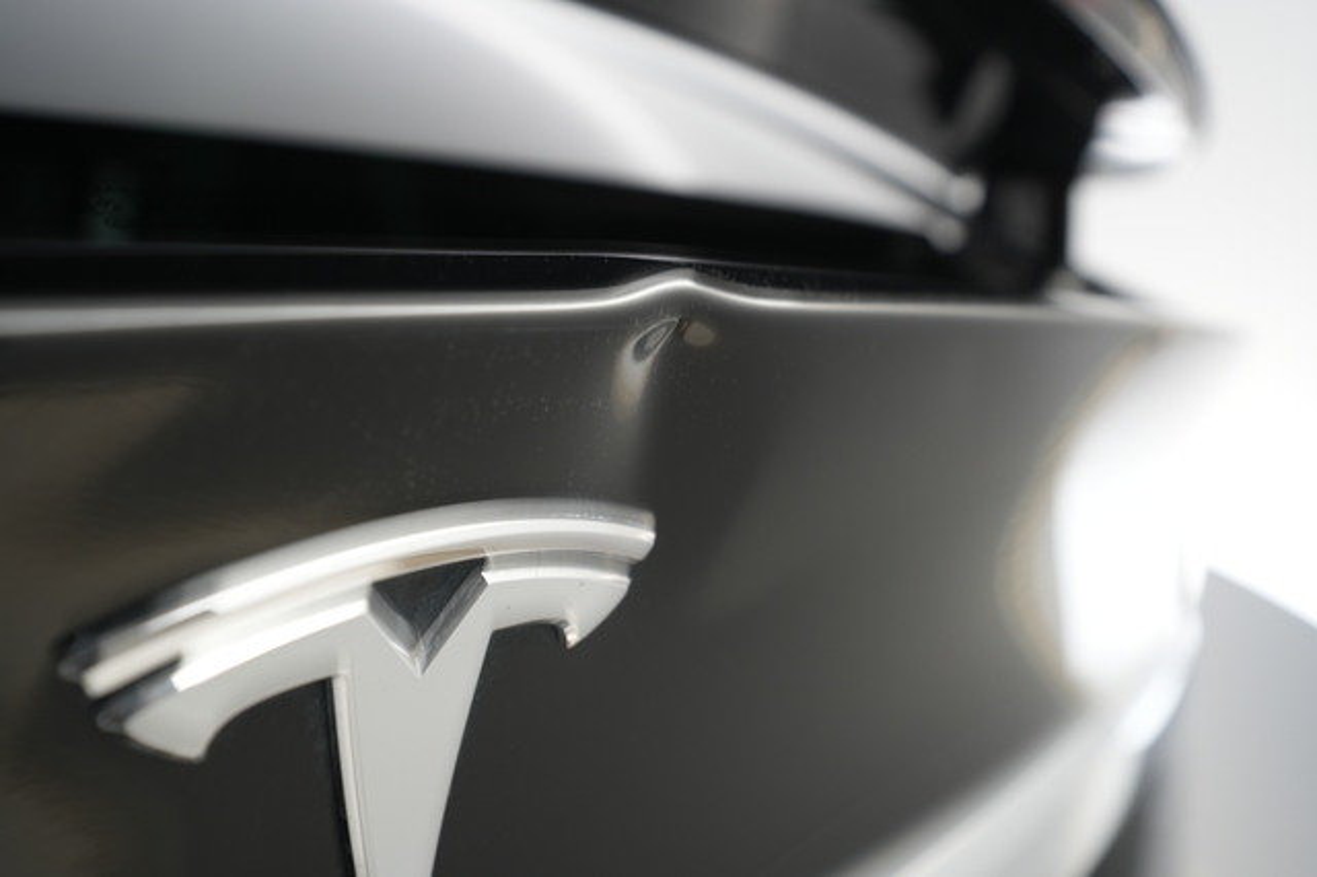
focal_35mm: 28
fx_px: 1024
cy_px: 438
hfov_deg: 65.5
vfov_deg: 46.4
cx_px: 658
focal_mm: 28
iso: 100
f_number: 4
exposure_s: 1/4
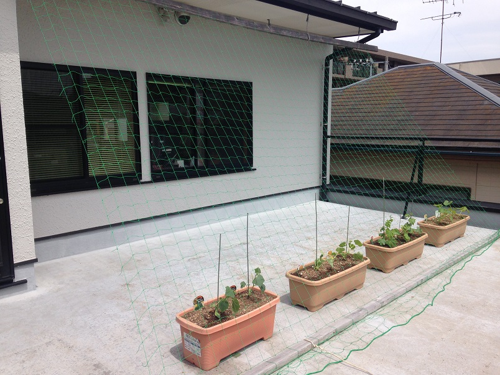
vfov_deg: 42.9
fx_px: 477
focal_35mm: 33
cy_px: 188
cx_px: 250
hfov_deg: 55.4
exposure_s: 1/1466
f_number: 2.4
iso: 50
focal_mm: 4.12
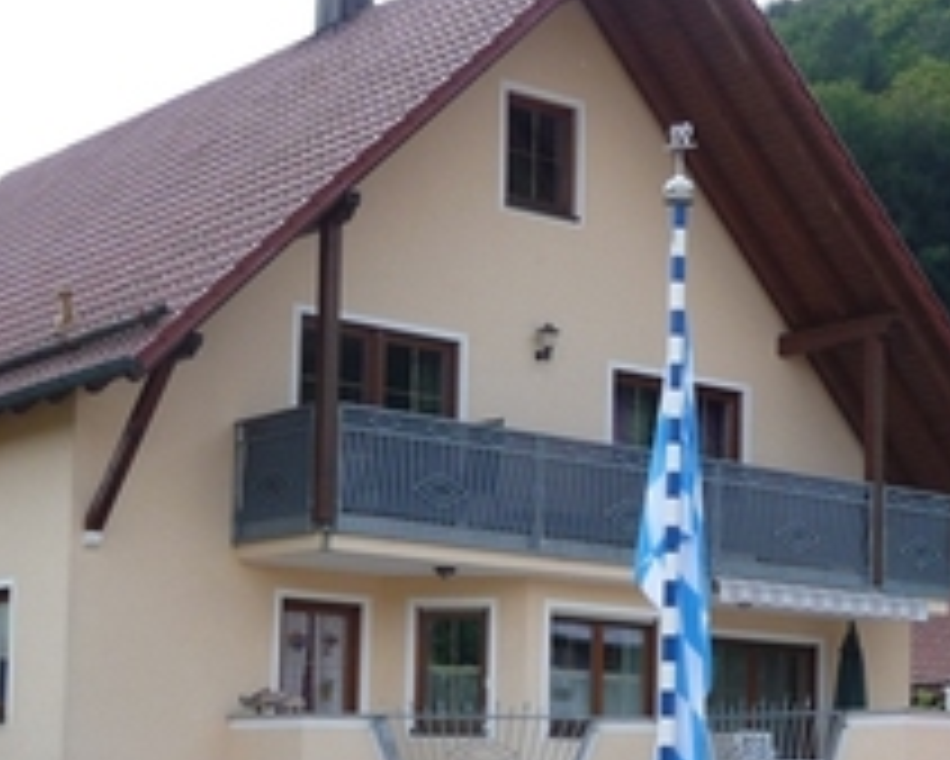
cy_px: 630
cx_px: 585
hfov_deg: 21.7
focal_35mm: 88
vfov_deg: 17.3
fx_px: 2475
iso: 100
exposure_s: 1/320
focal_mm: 5.6
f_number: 3.6
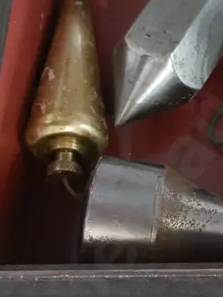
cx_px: 221
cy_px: 113
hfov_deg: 15.8
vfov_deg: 21.3
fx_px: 789
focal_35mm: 92
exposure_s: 1/40
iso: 3200
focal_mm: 15
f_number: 3.6
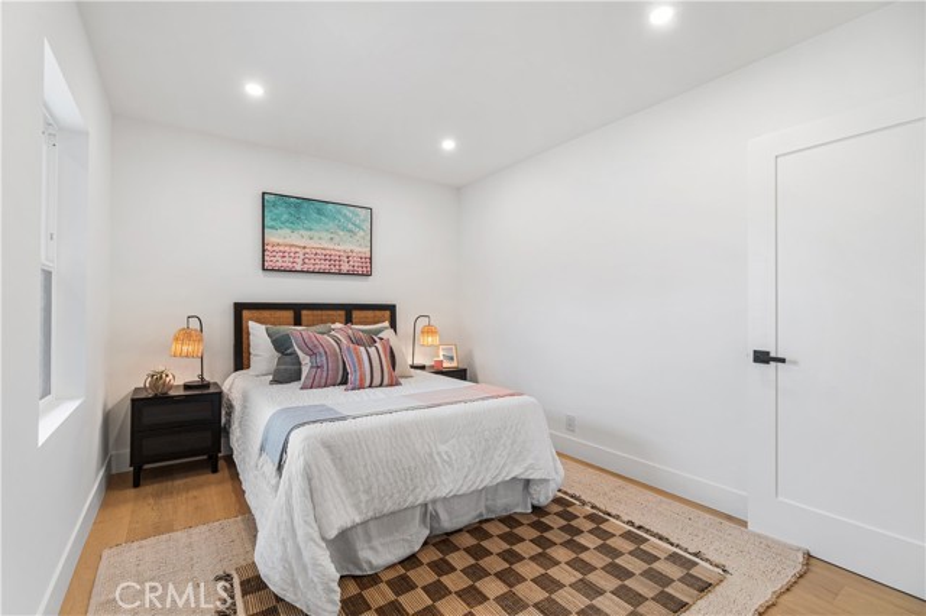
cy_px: 308
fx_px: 386
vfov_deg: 77.3
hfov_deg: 100.4
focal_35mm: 15
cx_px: 463
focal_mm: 10
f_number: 7.1
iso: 320
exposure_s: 1/10
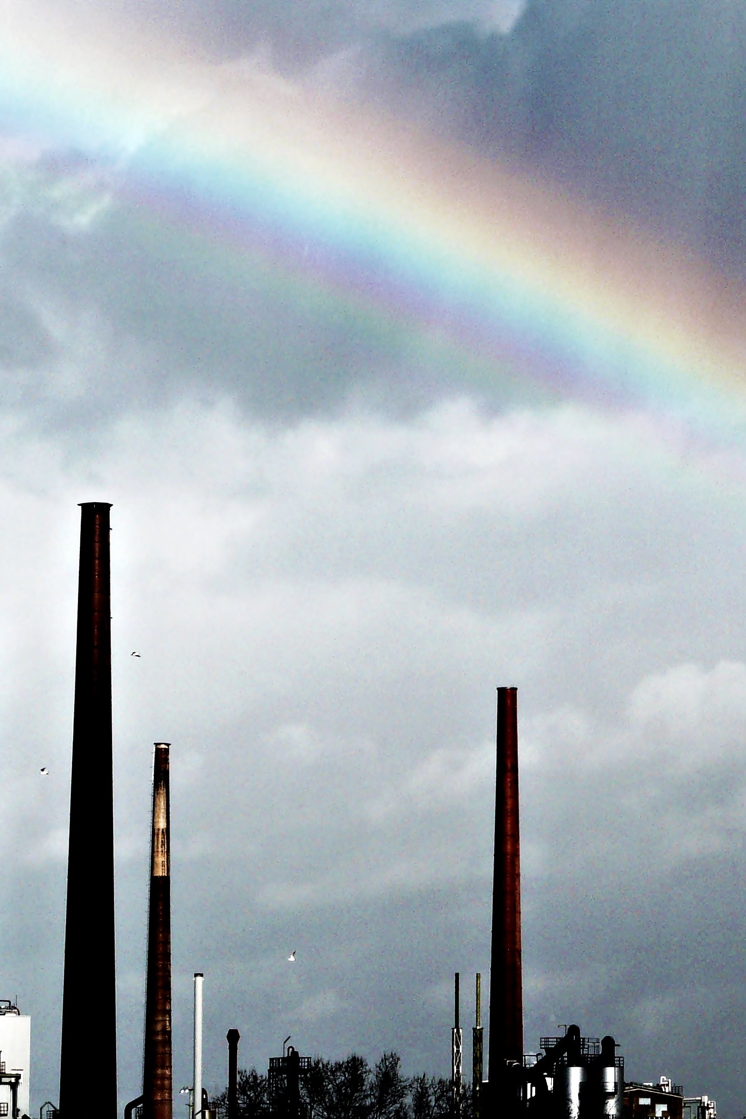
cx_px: 605
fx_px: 5068
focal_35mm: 163
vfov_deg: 12.6
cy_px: 562
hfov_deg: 8.4
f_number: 7.1
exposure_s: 1/500
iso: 100
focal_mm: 19.2
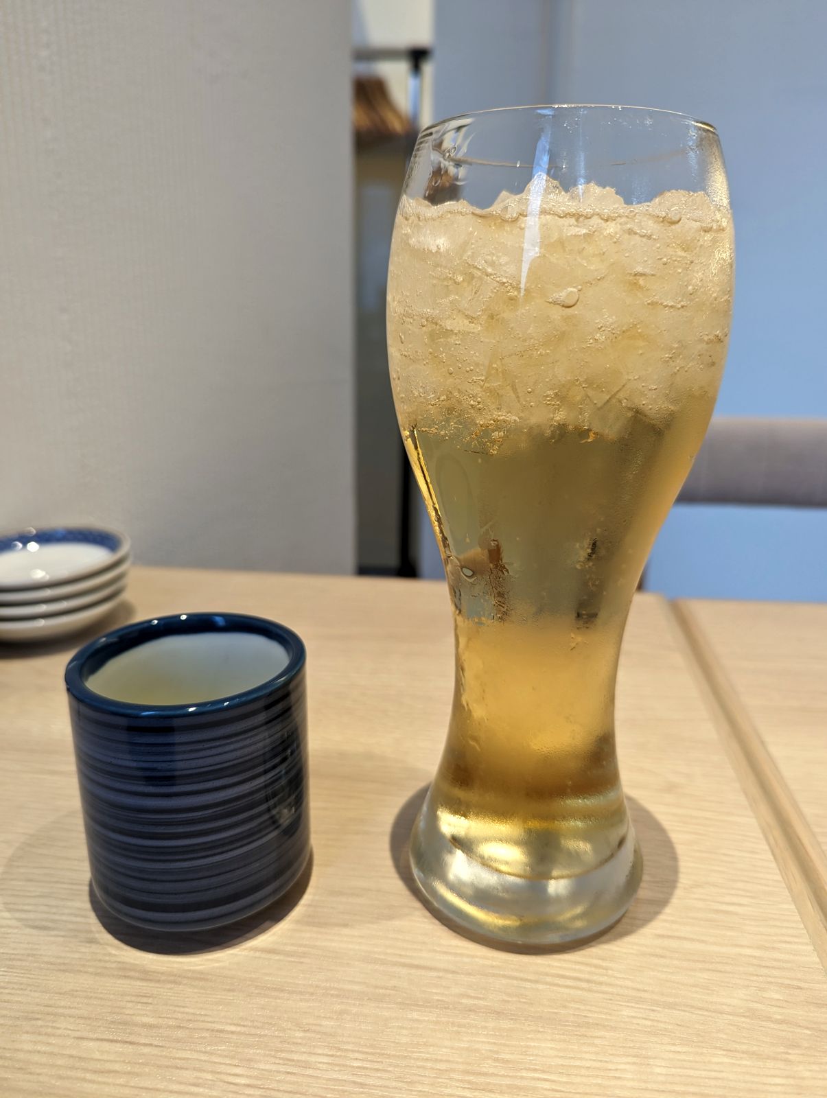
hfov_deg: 56.9
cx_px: 414
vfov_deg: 71.5
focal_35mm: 24
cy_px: 549
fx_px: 762
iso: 120
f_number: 1.85
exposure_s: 1/48.5
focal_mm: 6.81
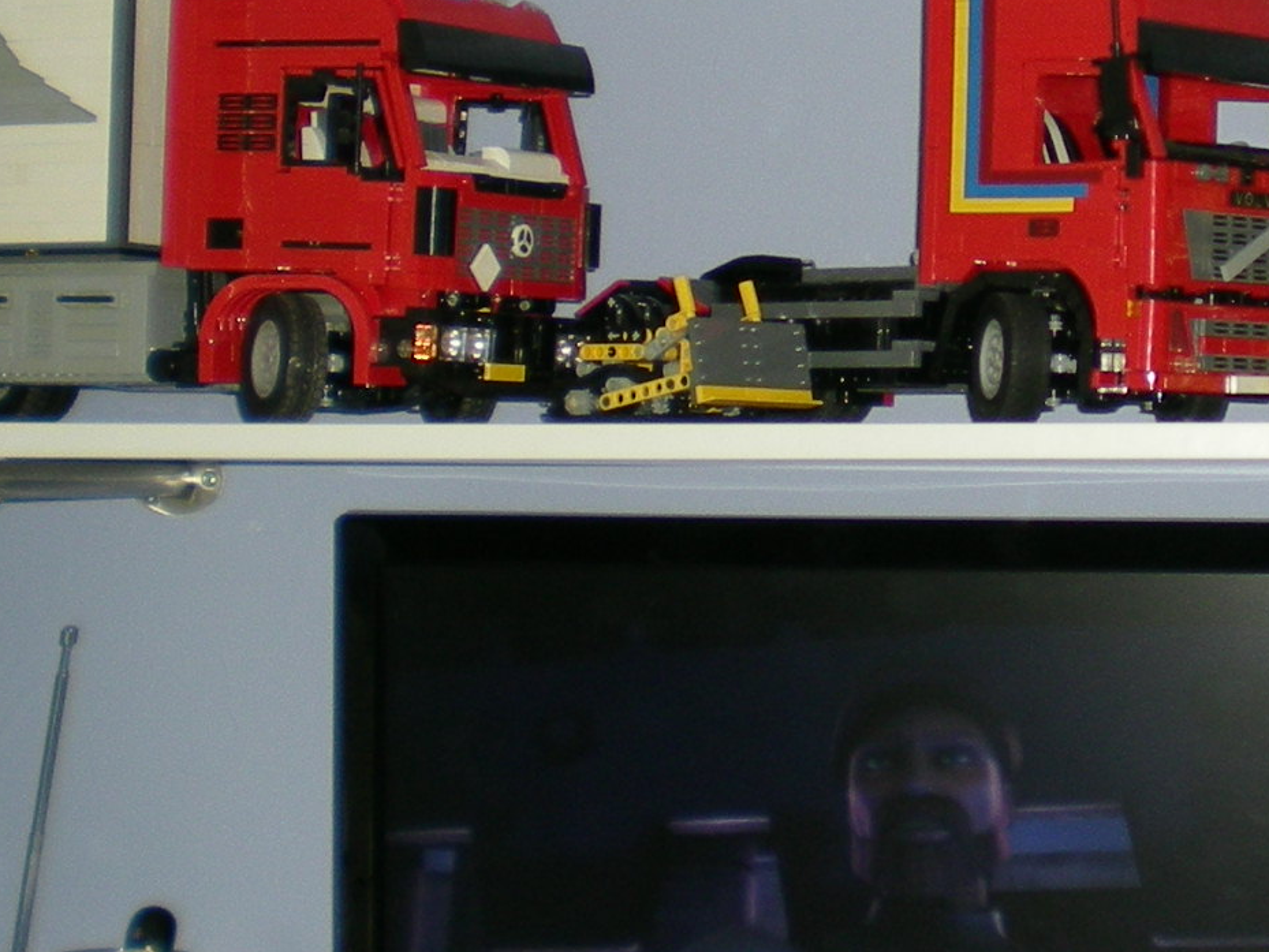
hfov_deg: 18.3
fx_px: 3886
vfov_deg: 13.8
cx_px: 1111
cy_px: 108
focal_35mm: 106
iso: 67
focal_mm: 6.3
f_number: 3.1
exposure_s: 1/60
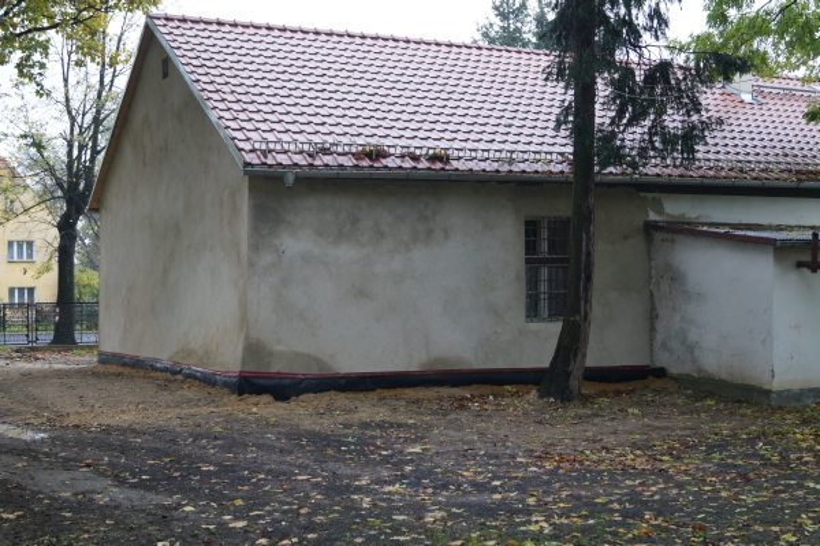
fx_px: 1024
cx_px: 410
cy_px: 273
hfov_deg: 43.6
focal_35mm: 45
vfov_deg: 29.8
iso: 1000
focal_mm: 30
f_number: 4.5
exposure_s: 1/160
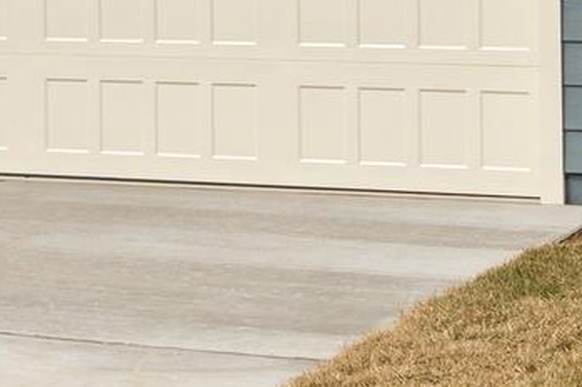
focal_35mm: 191
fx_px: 3084
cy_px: -254
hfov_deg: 10.5
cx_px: -233
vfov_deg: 7.0
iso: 200
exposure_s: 1/640
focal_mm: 32.5
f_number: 8
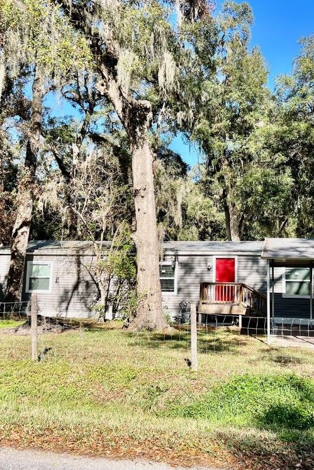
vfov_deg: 51.9
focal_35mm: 37
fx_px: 484
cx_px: 205
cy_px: 232
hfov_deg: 35.7
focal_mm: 5.7
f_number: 1.5
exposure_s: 1/1972
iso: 50
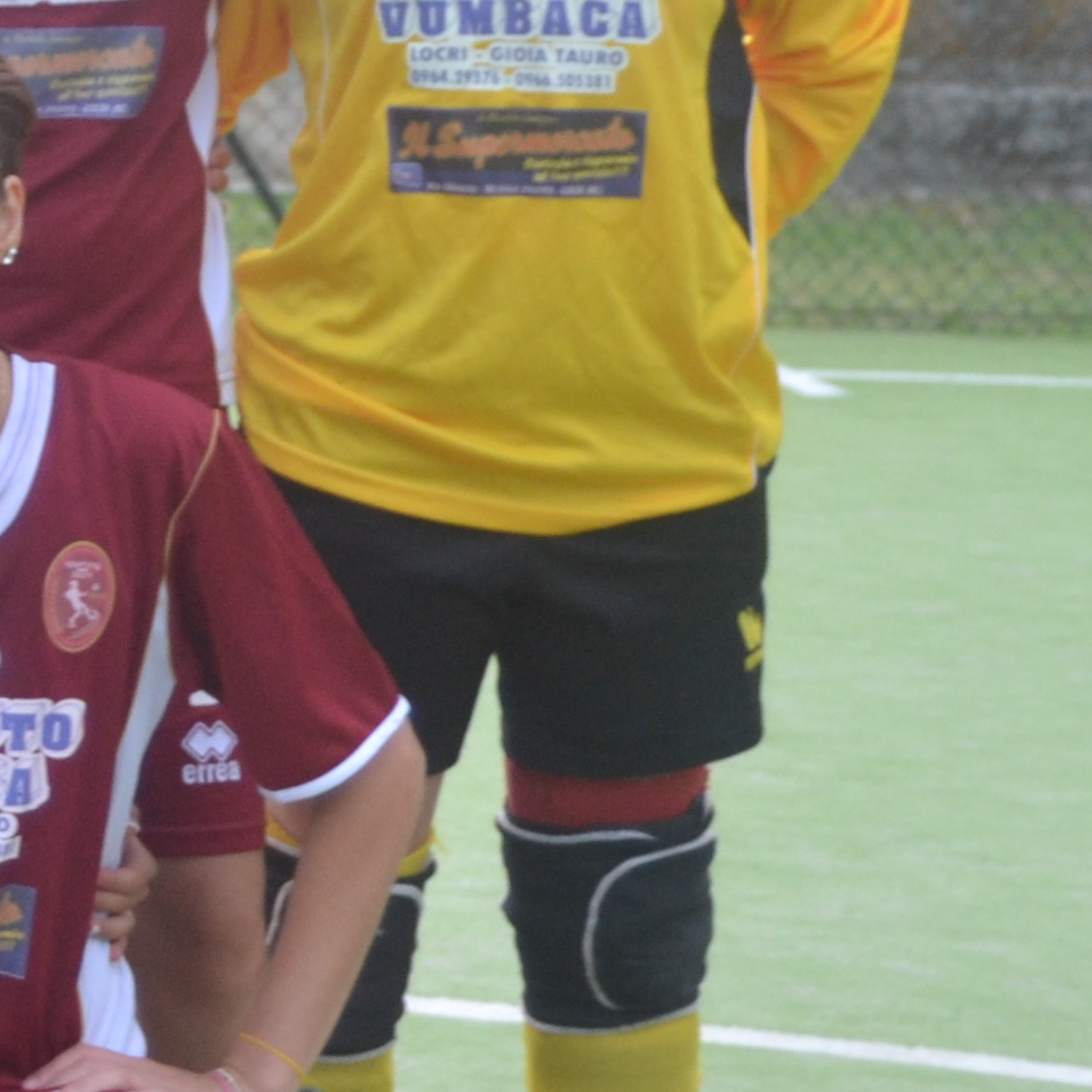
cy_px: 423
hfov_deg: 8.4
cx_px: -1286
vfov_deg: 9.0
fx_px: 6960
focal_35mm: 195
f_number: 4.5
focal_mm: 32
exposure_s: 1/60
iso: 450
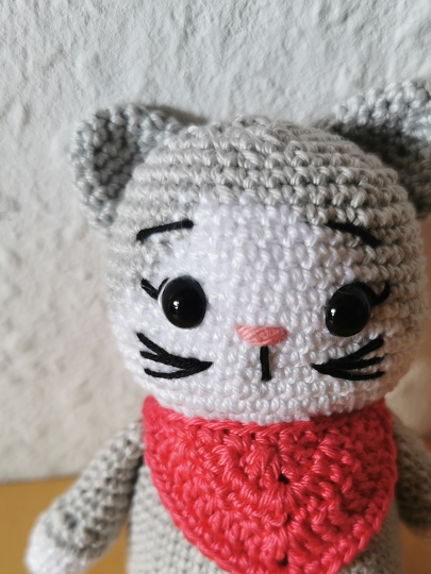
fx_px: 664
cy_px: 393
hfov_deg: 35.8
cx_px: 270
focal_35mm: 40
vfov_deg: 45.9
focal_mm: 5.56
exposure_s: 1/100
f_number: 1.6
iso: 80
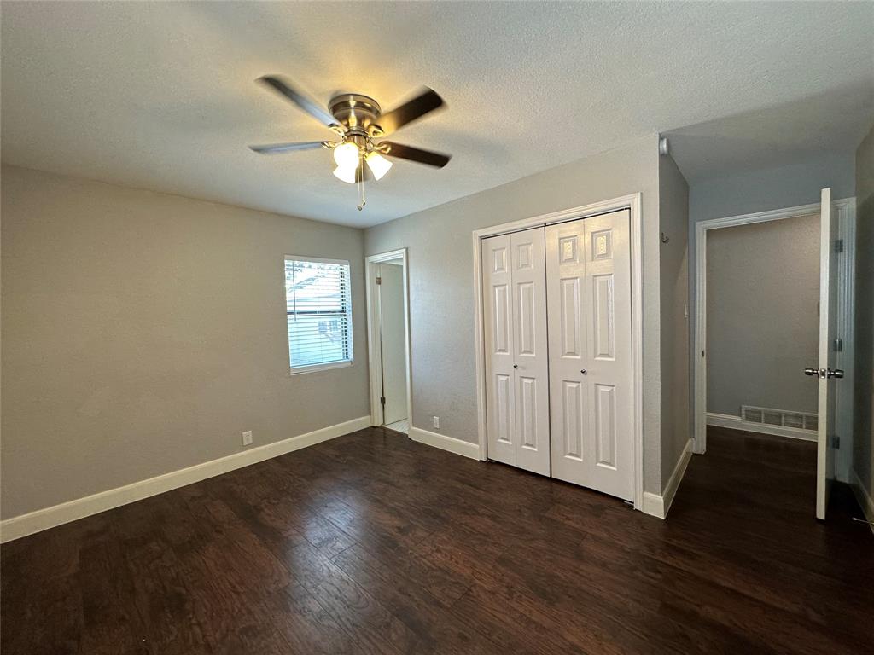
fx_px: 353
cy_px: 328
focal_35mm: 14
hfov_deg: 102.1
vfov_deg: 85.7
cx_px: 437
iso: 160
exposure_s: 1/120
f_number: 2.2
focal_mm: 2.22
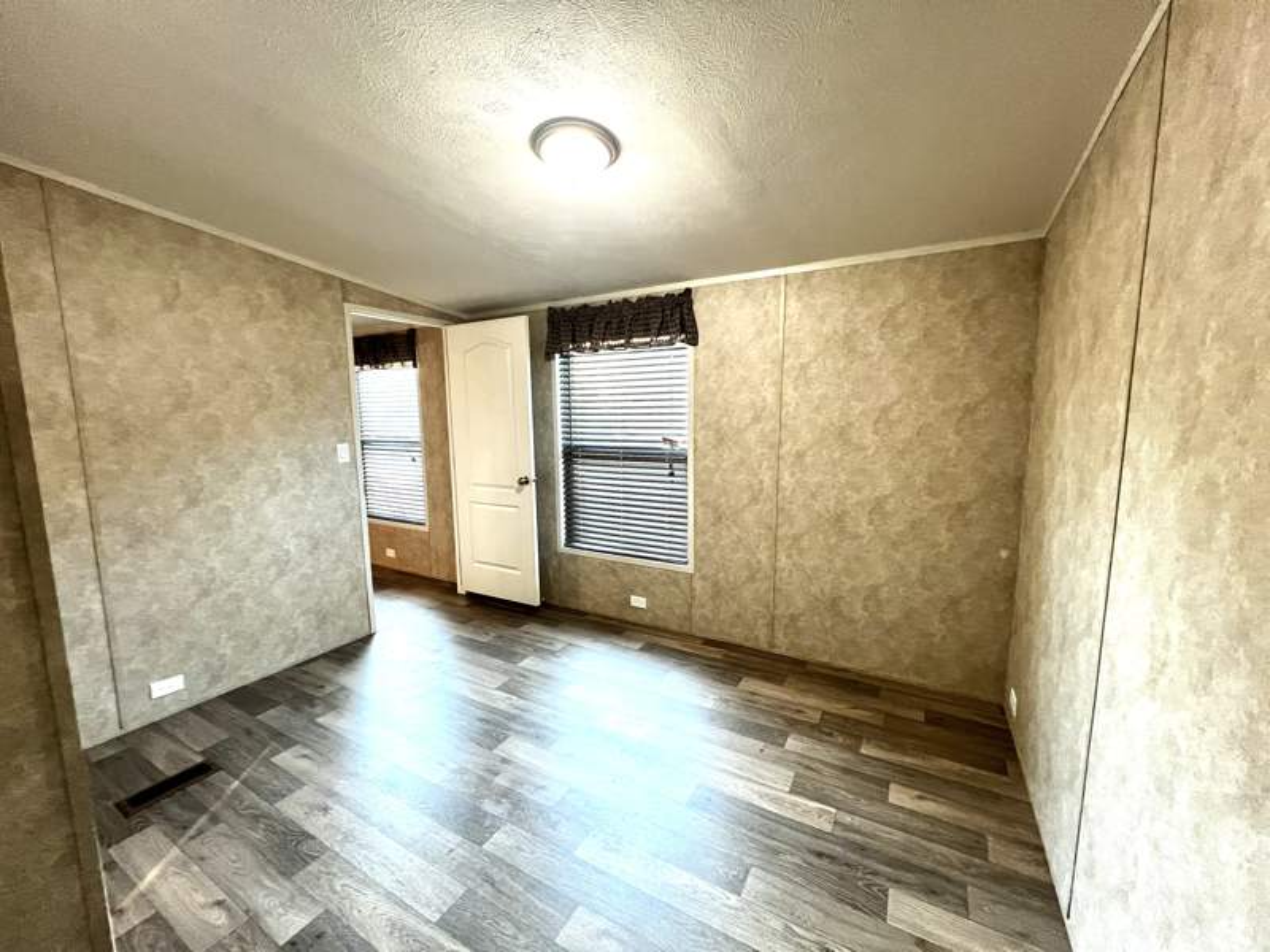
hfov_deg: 106.2
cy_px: 476
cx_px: 635
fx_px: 477
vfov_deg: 89.9
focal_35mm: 13
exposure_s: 1/60
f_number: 1.8
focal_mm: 1.57
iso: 250
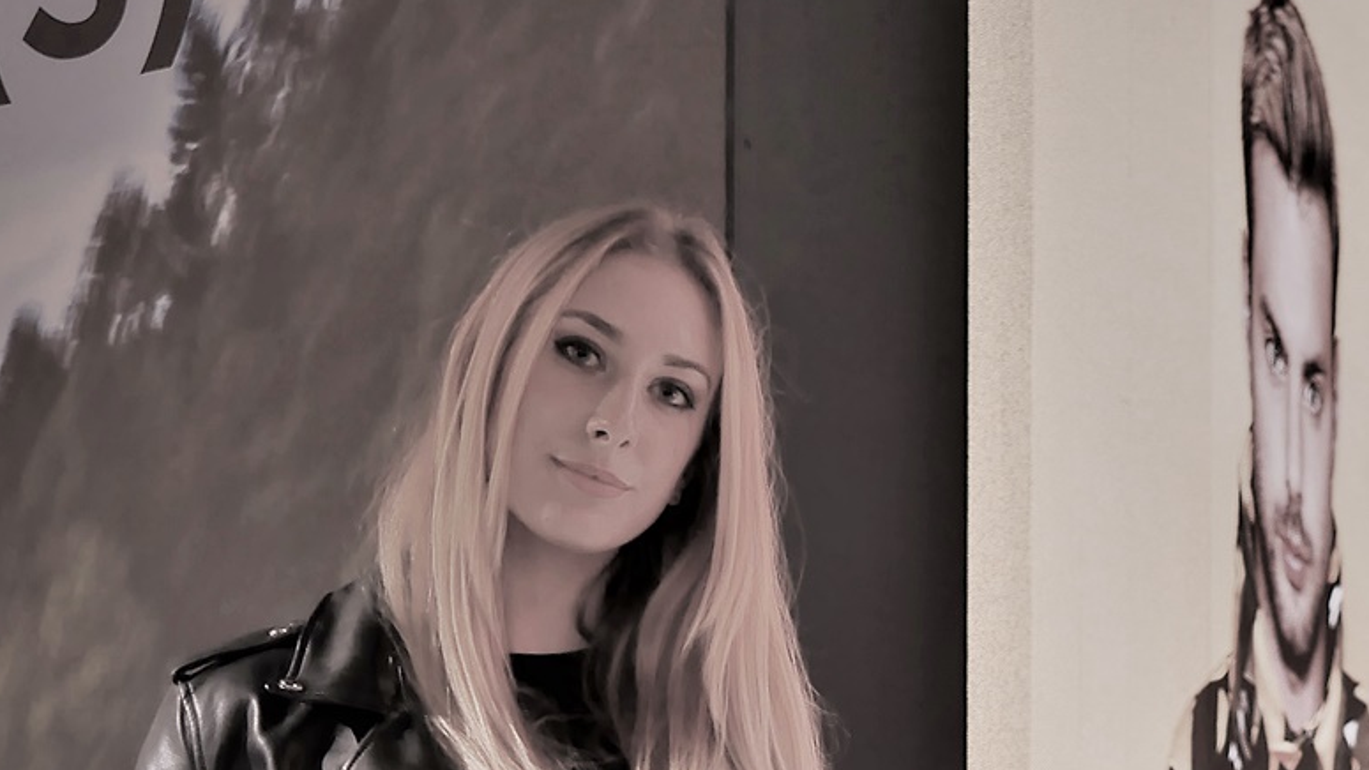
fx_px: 6534
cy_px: 1181
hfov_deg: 11.9
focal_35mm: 180
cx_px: 914
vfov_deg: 6.6
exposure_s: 1/60
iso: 200
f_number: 2.8
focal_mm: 40
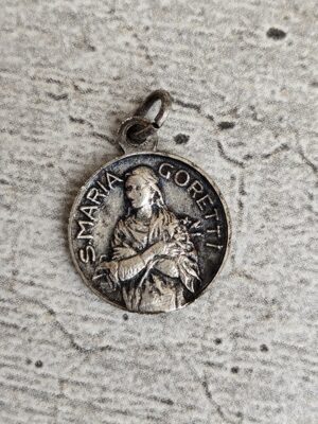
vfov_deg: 21.1
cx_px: 159
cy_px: 212
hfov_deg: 15.9
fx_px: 1139
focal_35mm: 93
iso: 80
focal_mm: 6.19
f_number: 1.65
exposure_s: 1/100
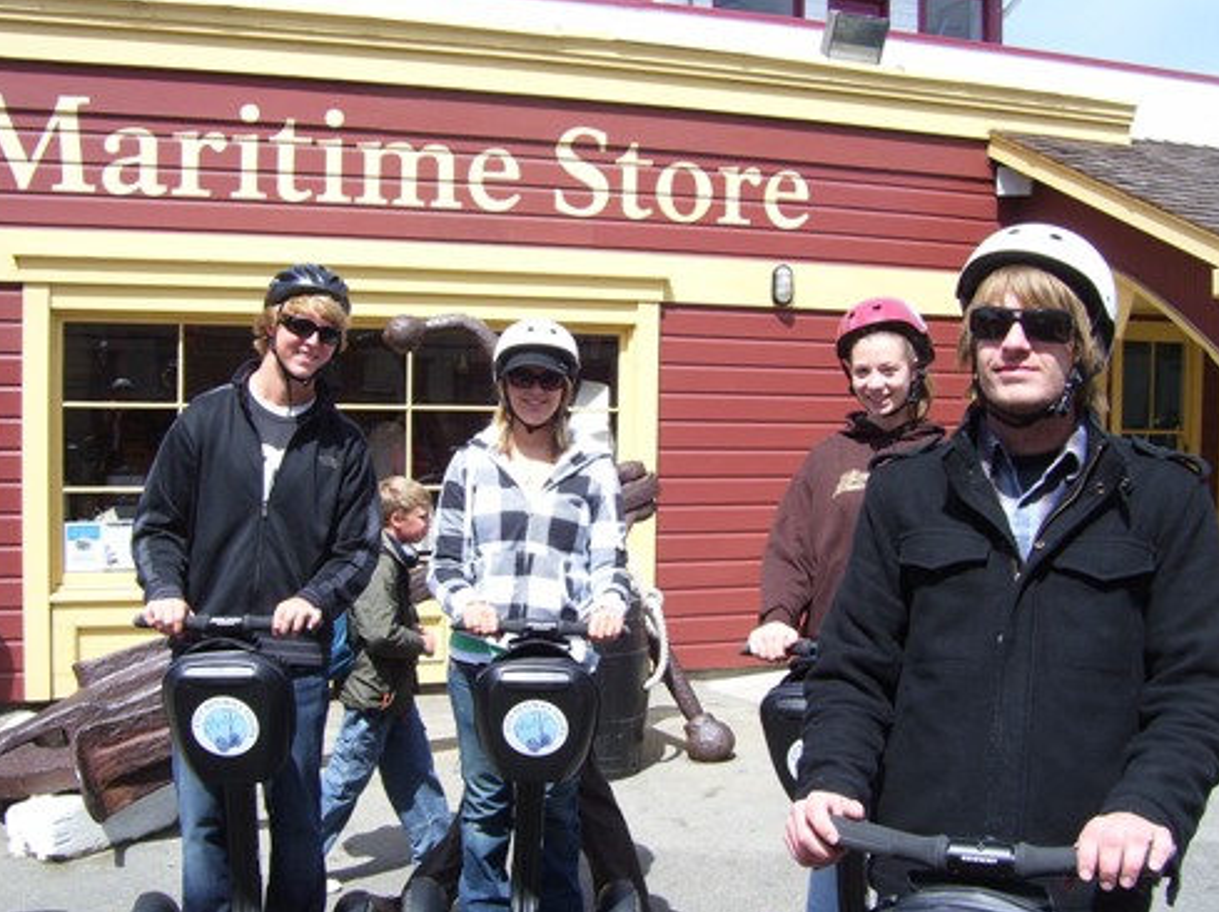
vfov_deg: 36.8
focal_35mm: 39
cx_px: 590
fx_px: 1372
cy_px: 456
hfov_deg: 47.9
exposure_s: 1/350
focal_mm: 6
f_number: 4.8
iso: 80
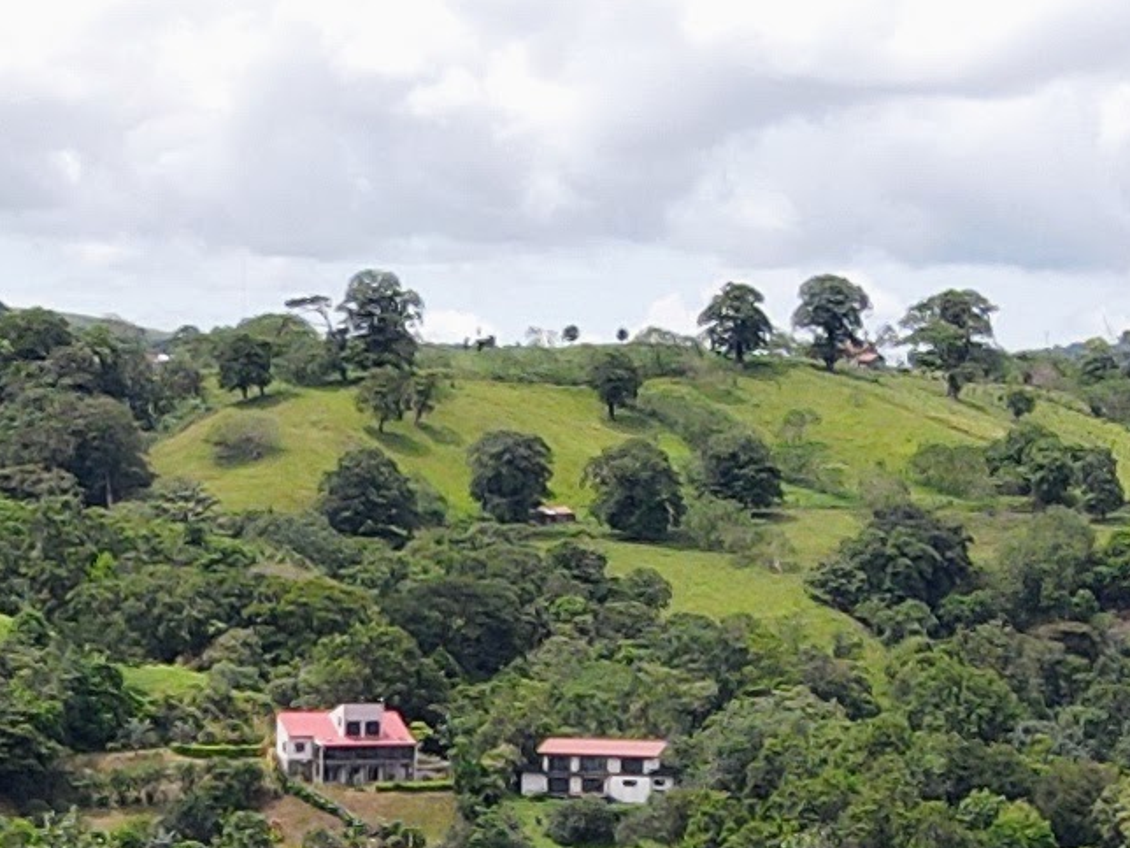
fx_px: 4864
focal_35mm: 149
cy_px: 1447
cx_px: 277
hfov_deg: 13.2
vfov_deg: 9.5
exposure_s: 1/500
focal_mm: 4.5
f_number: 2.8
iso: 100
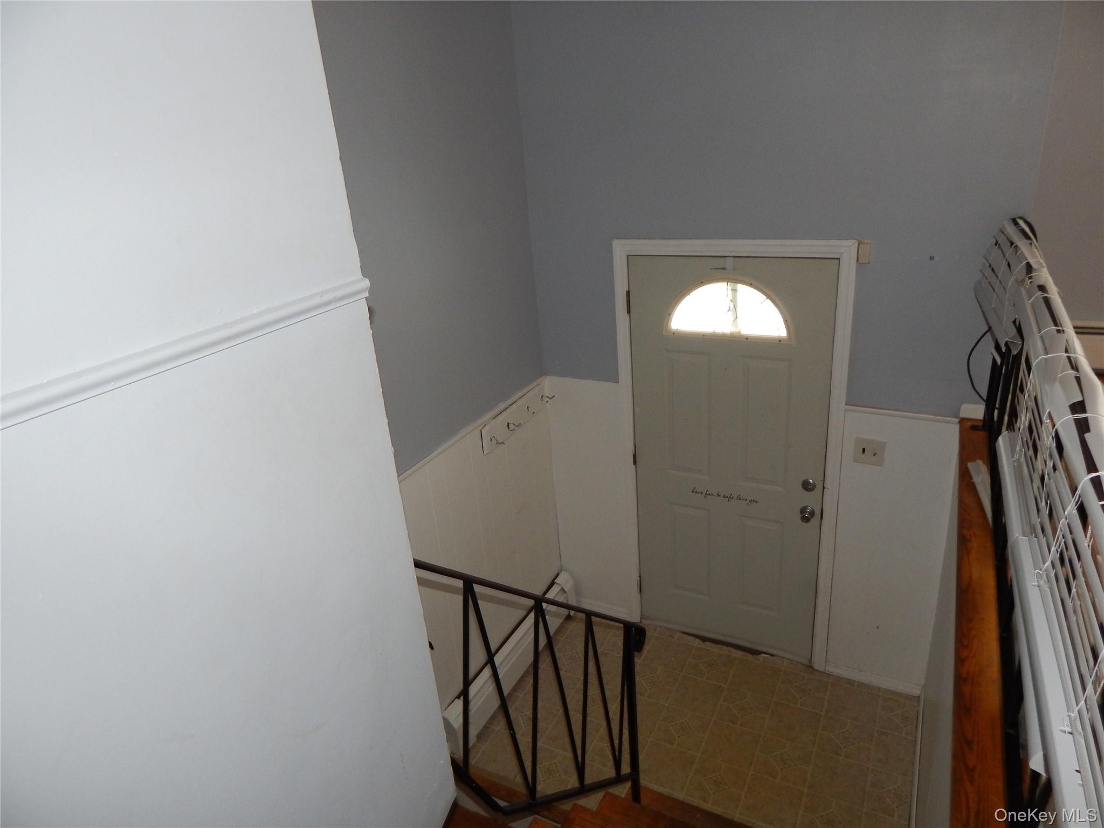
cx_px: 552
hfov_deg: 76.4
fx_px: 702
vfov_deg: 61.1
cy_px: 414
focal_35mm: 22
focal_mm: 4
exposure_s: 1/30
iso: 200
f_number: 3
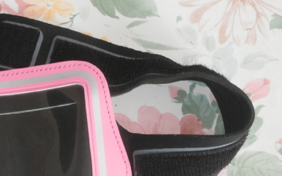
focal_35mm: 87
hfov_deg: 23.6
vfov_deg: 14.9
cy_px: 151
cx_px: 70
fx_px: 669
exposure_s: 1/40
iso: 200
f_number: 3.4
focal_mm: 8.3
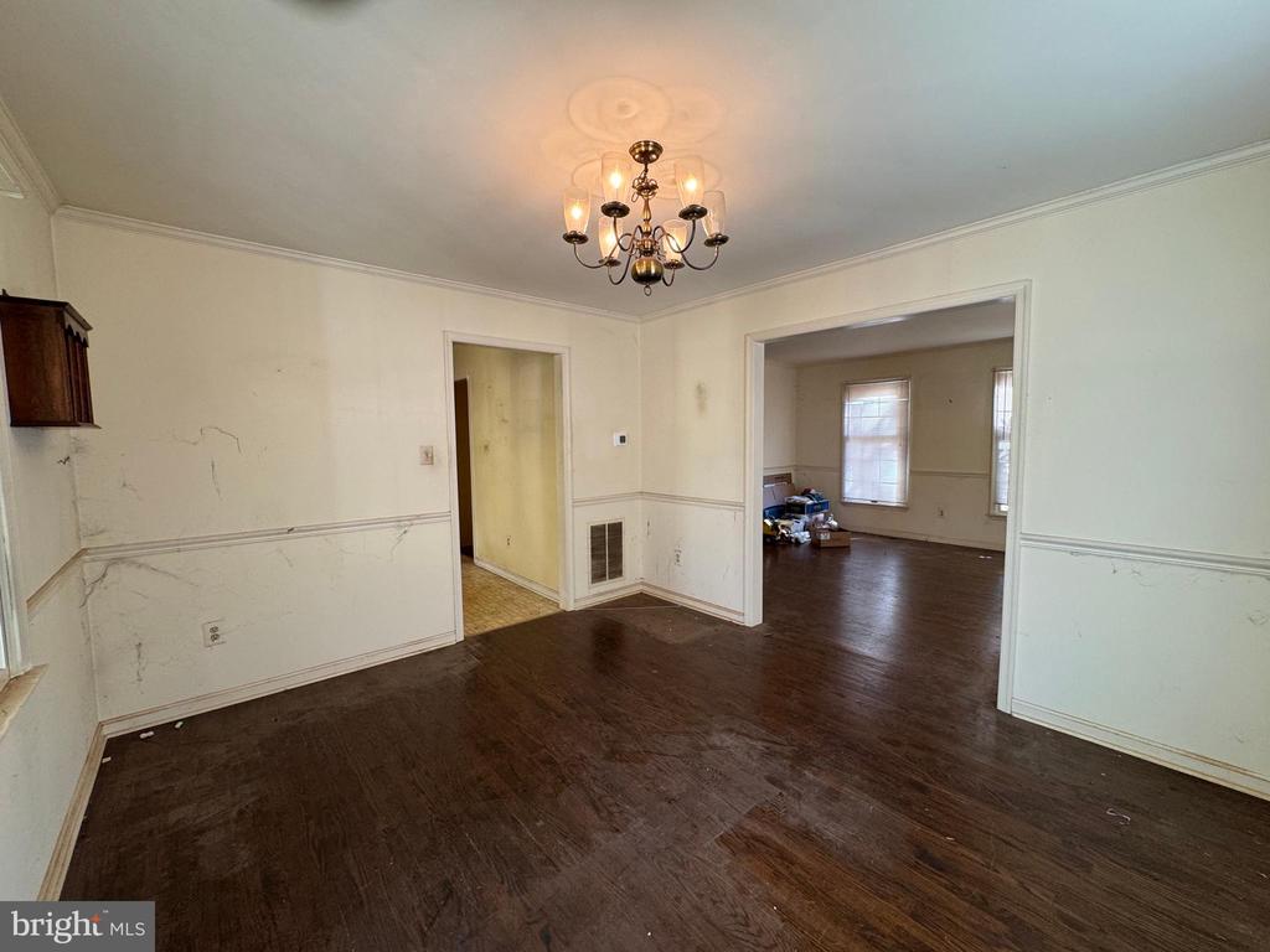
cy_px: 476
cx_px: 635
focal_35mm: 14
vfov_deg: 85.7
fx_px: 514
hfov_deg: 102.1
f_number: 2.2
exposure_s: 1/60
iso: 160
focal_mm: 2.22
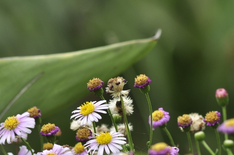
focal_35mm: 362
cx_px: 111
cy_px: 107
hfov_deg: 5.7
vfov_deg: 3.8
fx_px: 2350
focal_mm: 135
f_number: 10
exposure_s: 1/250
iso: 200
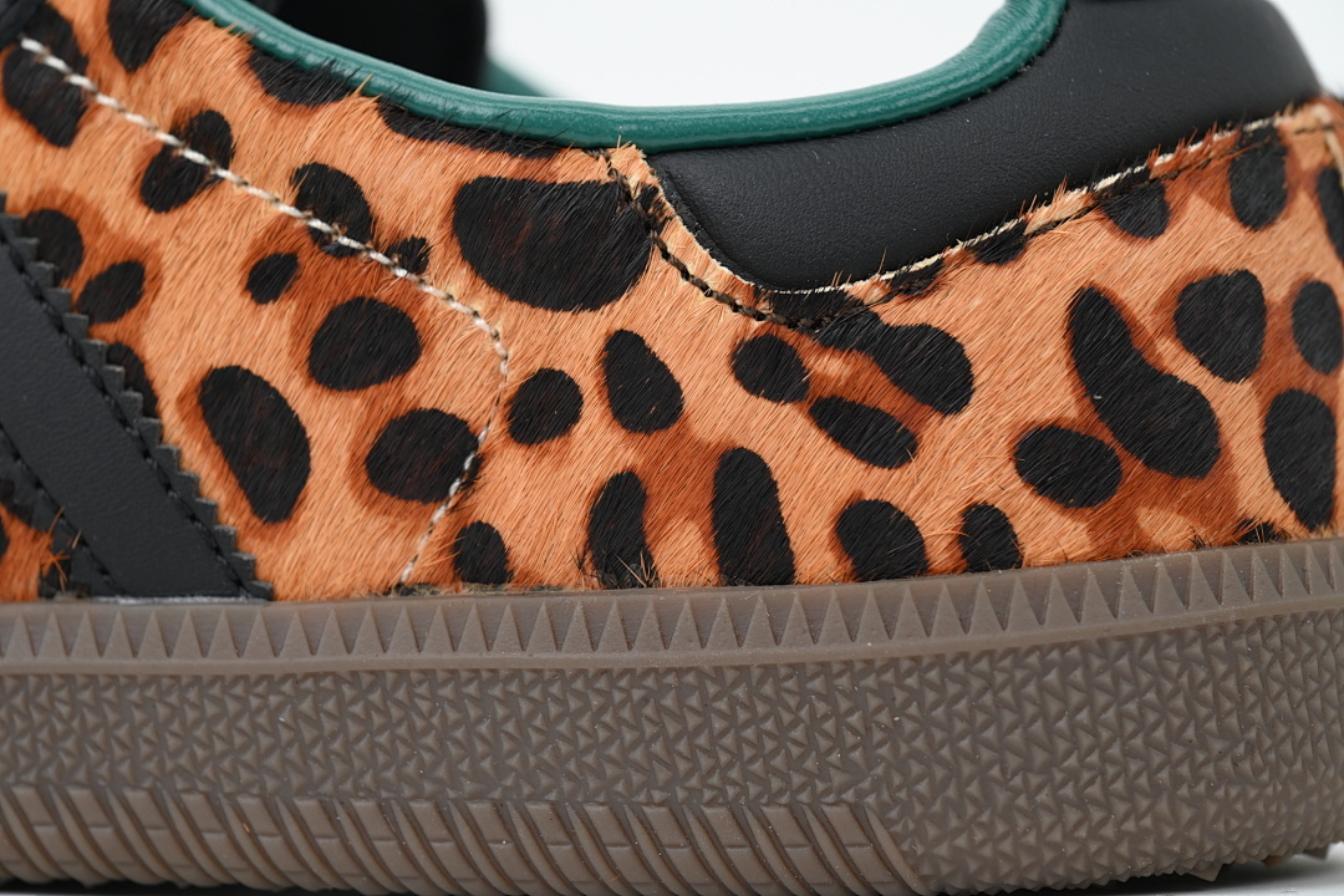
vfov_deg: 11.4
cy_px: 448
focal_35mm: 120
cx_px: 672
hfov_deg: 17.1
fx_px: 4480
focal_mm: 120
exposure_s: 1/100
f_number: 10
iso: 400
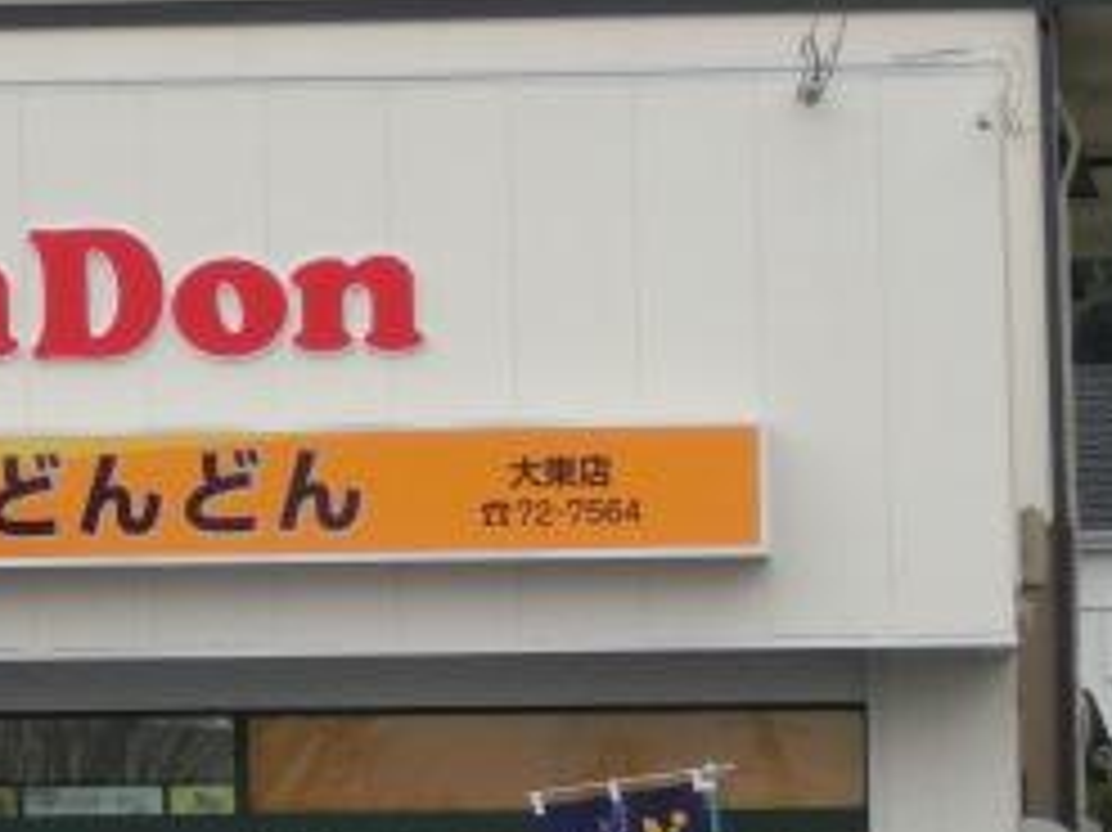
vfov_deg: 5.2
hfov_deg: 6.9
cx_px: -54
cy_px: 756
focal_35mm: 285
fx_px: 9151
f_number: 5.4
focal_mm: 19.54
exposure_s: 1/500
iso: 200
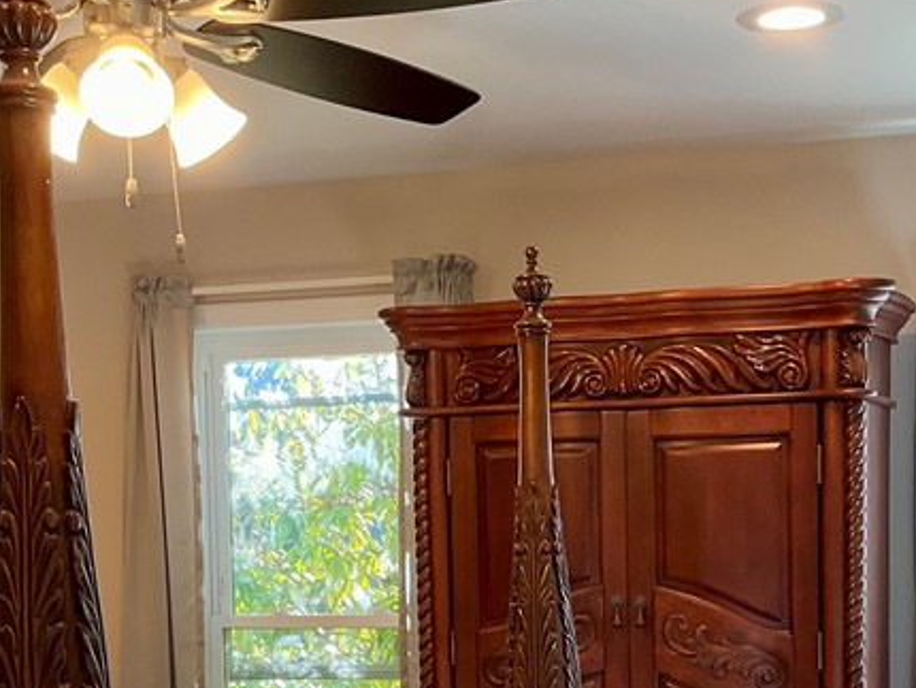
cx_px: 509
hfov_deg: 28.1
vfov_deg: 20.6
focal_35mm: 69
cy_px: 686
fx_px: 1827
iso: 64
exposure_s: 1/100
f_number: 1.8
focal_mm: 3
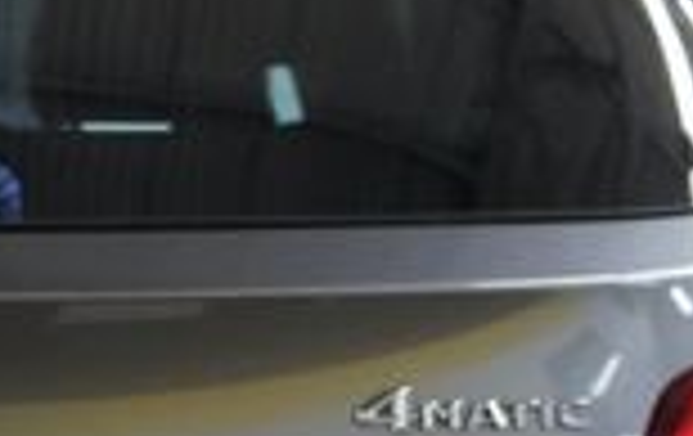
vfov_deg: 11.1
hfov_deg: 17.3
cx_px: -158
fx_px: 2158
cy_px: 634
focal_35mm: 114
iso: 500
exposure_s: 1/30
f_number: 3.5
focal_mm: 18
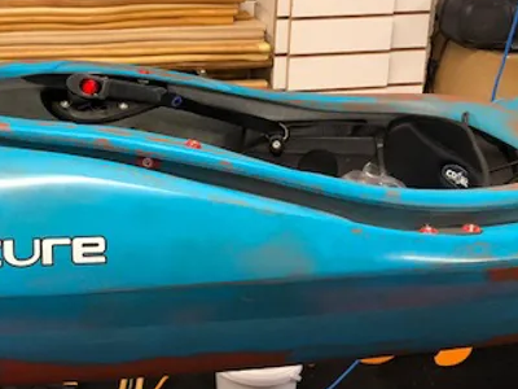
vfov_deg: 26.1
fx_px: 838
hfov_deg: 33.4
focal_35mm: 56
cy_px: 204
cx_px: 104
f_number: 1.8
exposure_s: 1/25
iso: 40
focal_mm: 4
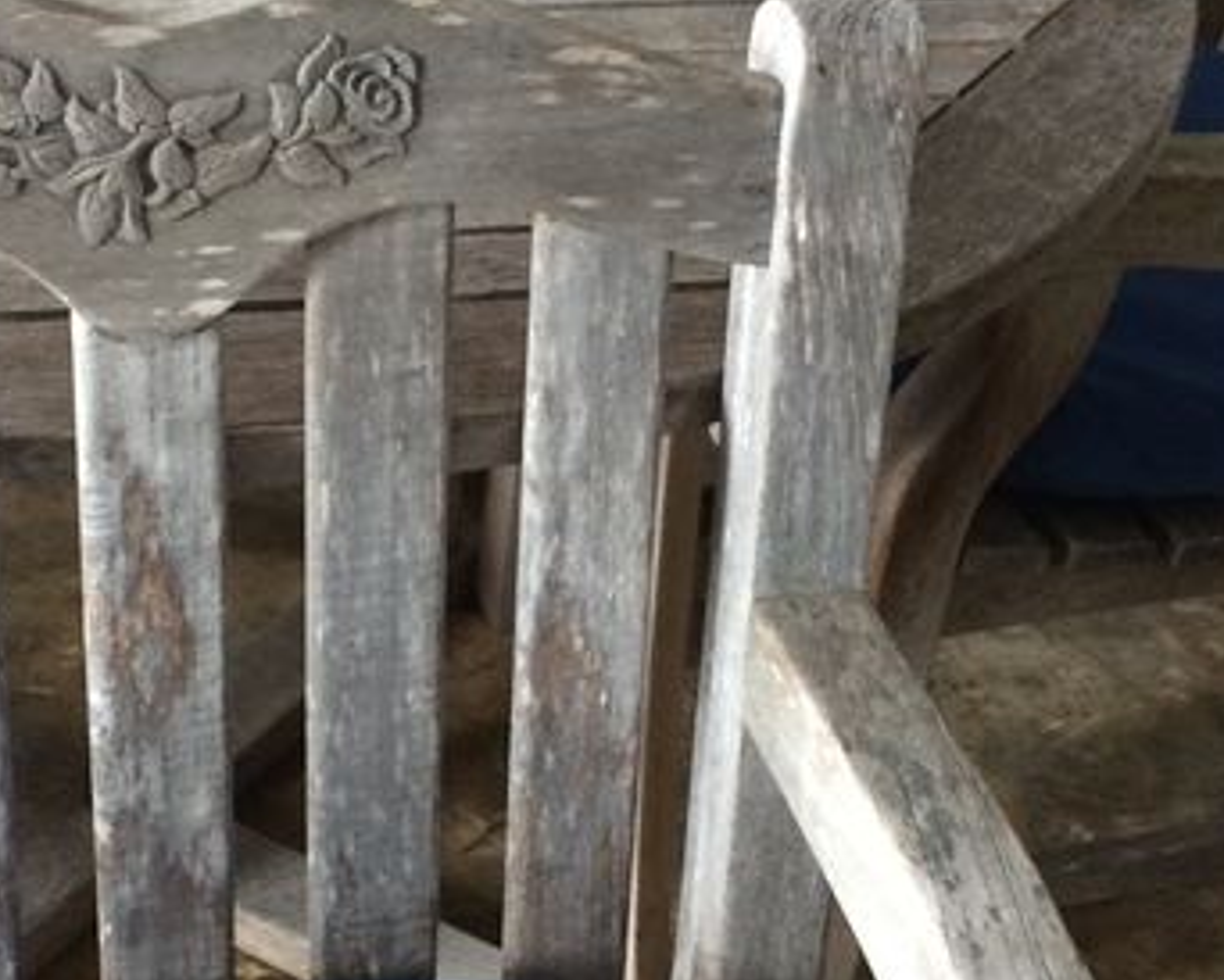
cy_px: 942
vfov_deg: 19.4
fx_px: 2791
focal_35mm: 77
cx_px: 419
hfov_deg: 24.6
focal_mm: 4.12
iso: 125
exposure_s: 1/30
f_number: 2.2
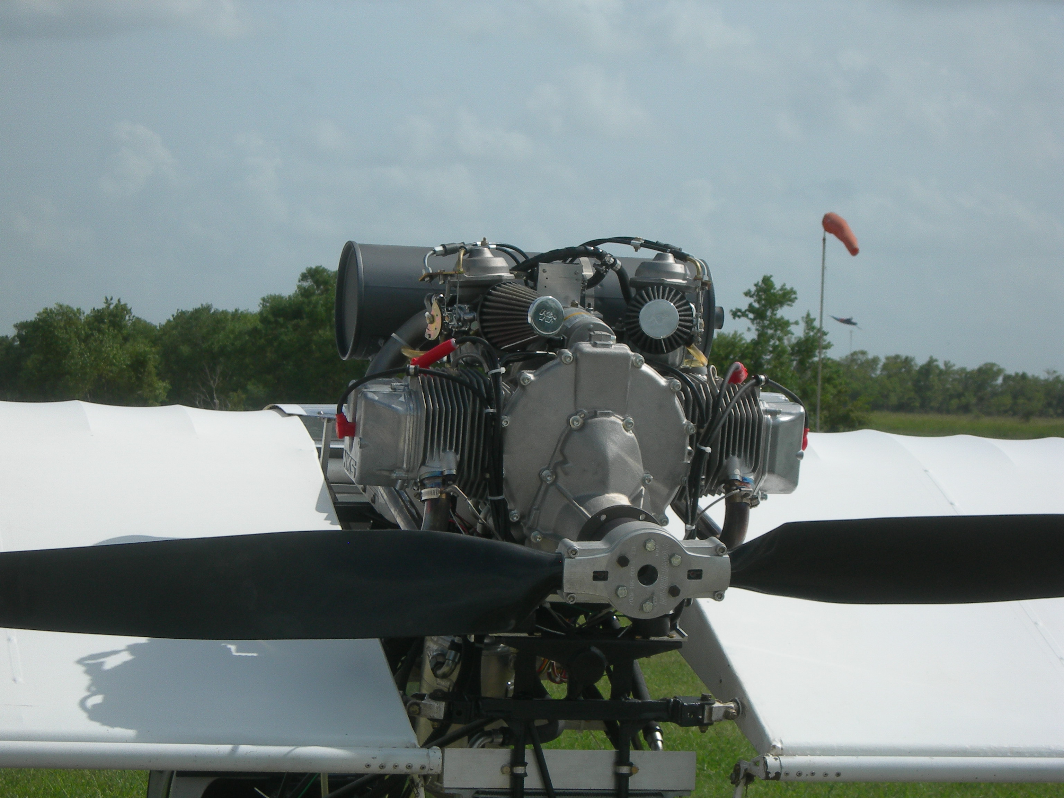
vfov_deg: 13.0
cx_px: 532
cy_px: 399
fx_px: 3504
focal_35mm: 114
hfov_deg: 17.3
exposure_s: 1/280
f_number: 8.2
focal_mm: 23.4
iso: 50
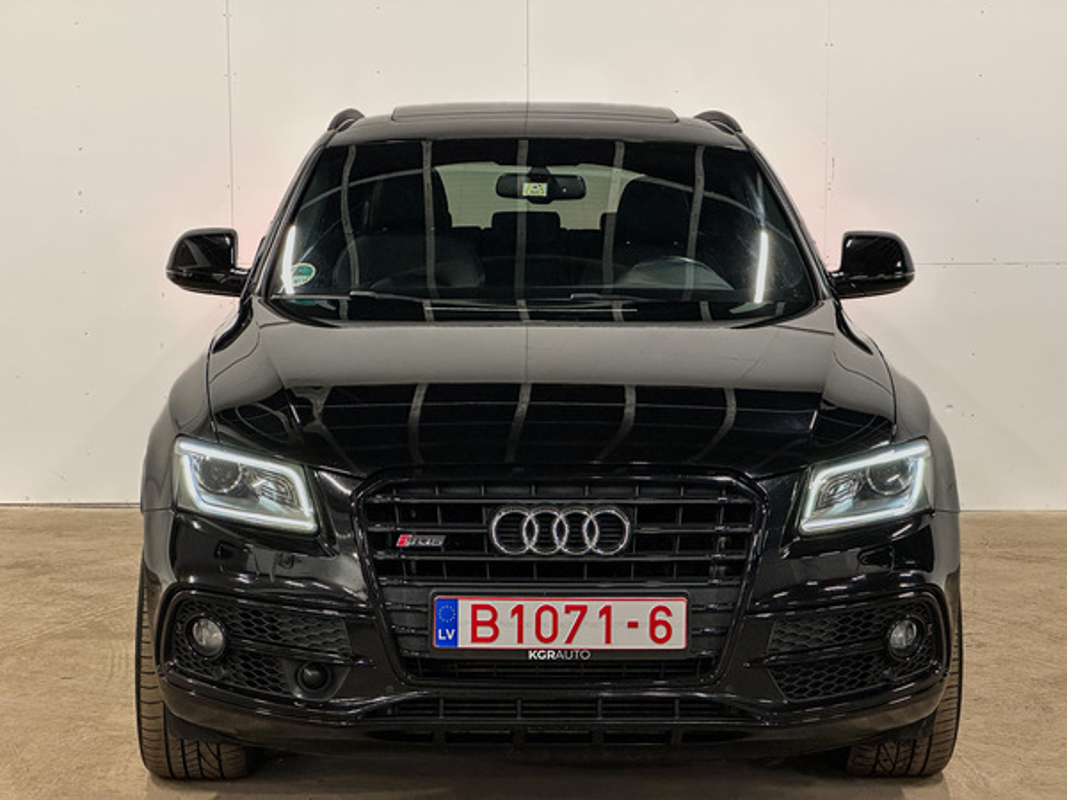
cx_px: 534
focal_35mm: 77
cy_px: 400
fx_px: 2373
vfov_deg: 19.1
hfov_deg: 25.3
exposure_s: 1/49
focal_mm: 9
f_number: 2.8
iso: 500
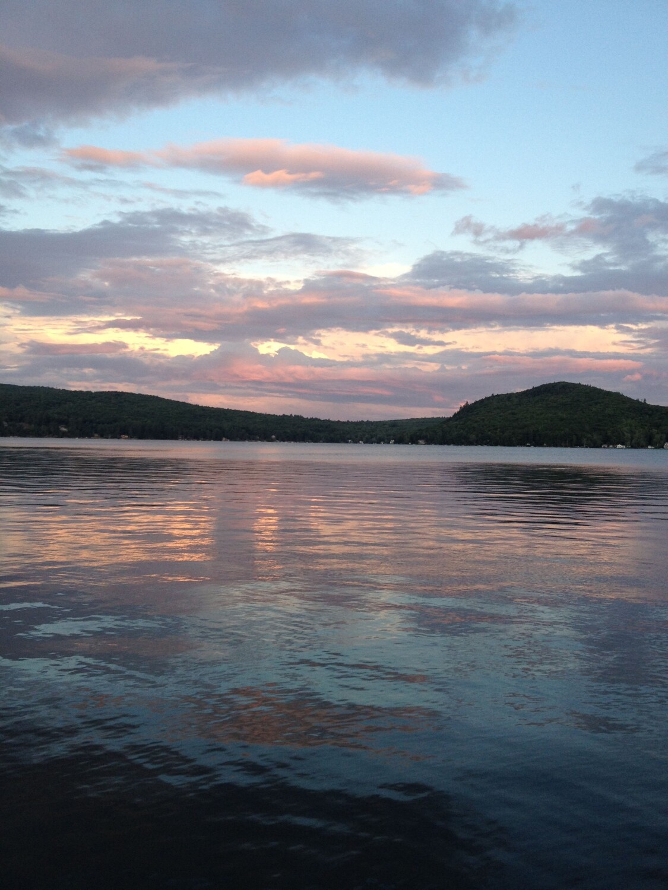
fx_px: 901
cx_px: 334
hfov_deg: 40.7
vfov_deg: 52.6
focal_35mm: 35
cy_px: 445
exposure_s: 1/120
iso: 64
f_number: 2.4
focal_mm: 4.28
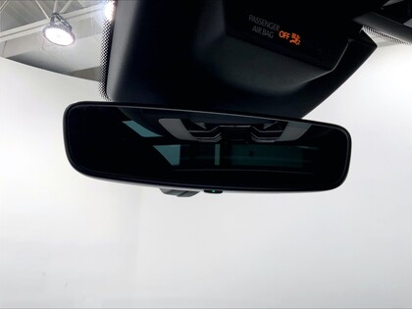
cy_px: 154
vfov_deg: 48.2
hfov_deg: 61.7
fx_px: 345
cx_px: 206
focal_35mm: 29
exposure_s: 1/242
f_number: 1.8
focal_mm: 3
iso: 20
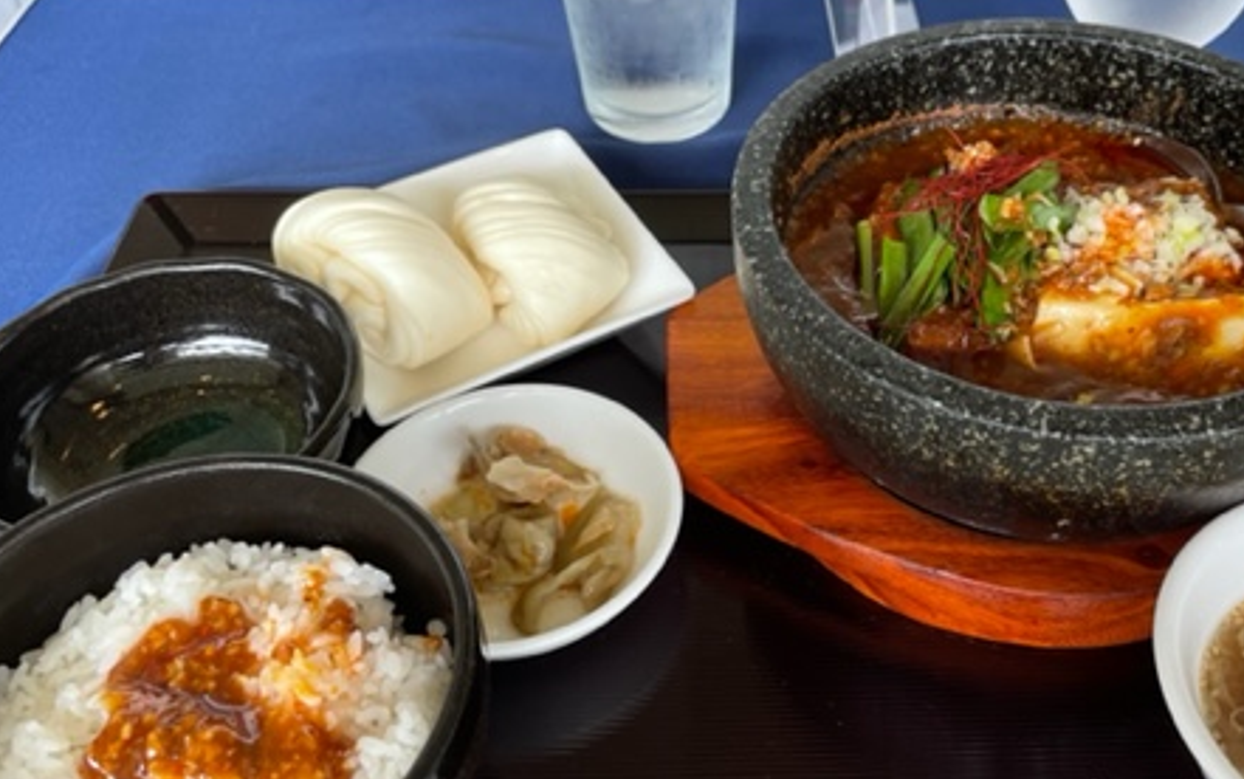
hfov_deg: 48.7
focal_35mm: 40
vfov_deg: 32.0
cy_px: 330
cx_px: 793
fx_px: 1357
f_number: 1.6
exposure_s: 1/106
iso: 32
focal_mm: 4.2
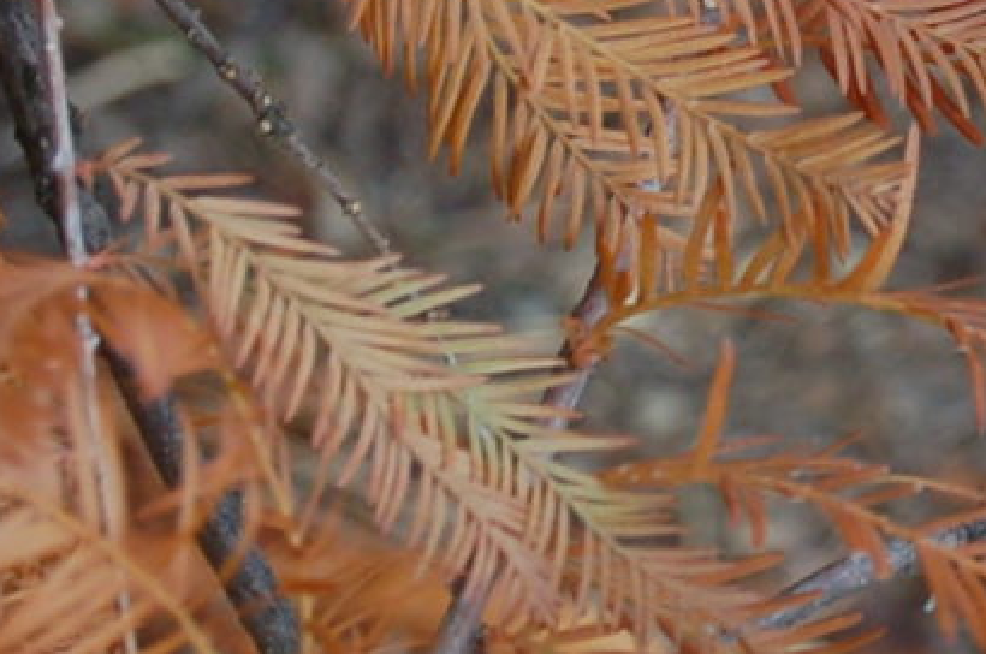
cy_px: -264
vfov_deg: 3.8
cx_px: 1015
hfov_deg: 5.7
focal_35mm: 360
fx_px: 9844
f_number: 5.6
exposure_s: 1/100
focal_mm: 48
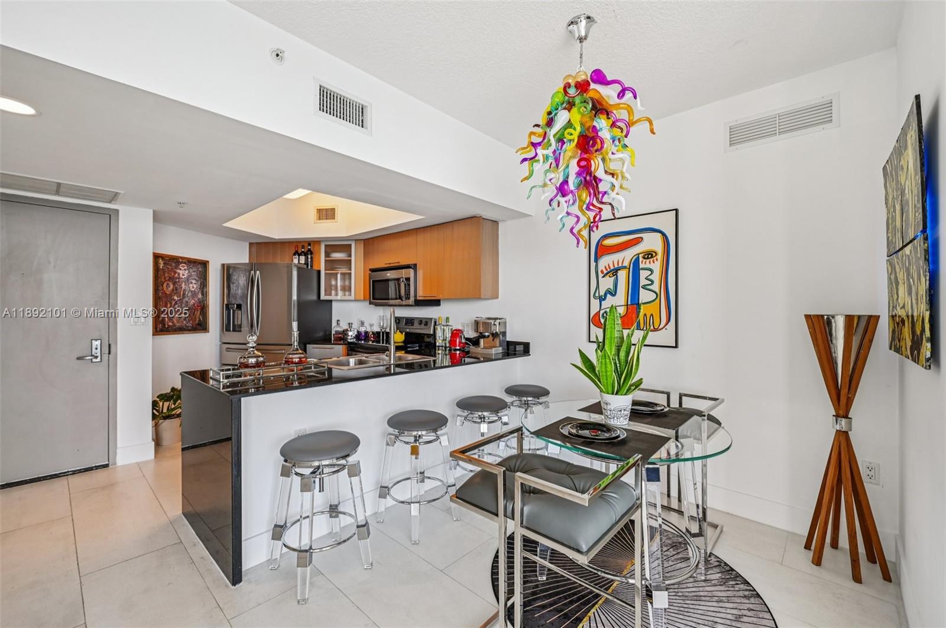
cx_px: 473
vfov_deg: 77.2
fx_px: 394
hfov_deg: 100.5
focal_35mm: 15
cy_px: 314
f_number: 5.6
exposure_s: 1/15
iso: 140
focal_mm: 15
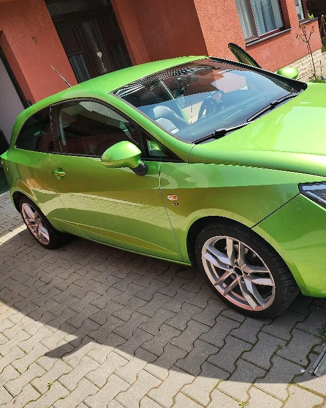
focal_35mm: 31
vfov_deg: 57.2
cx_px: 185
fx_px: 374
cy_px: 198
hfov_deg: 47.0
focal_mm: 6.4
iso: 12
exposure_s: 1/556
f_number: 1.8
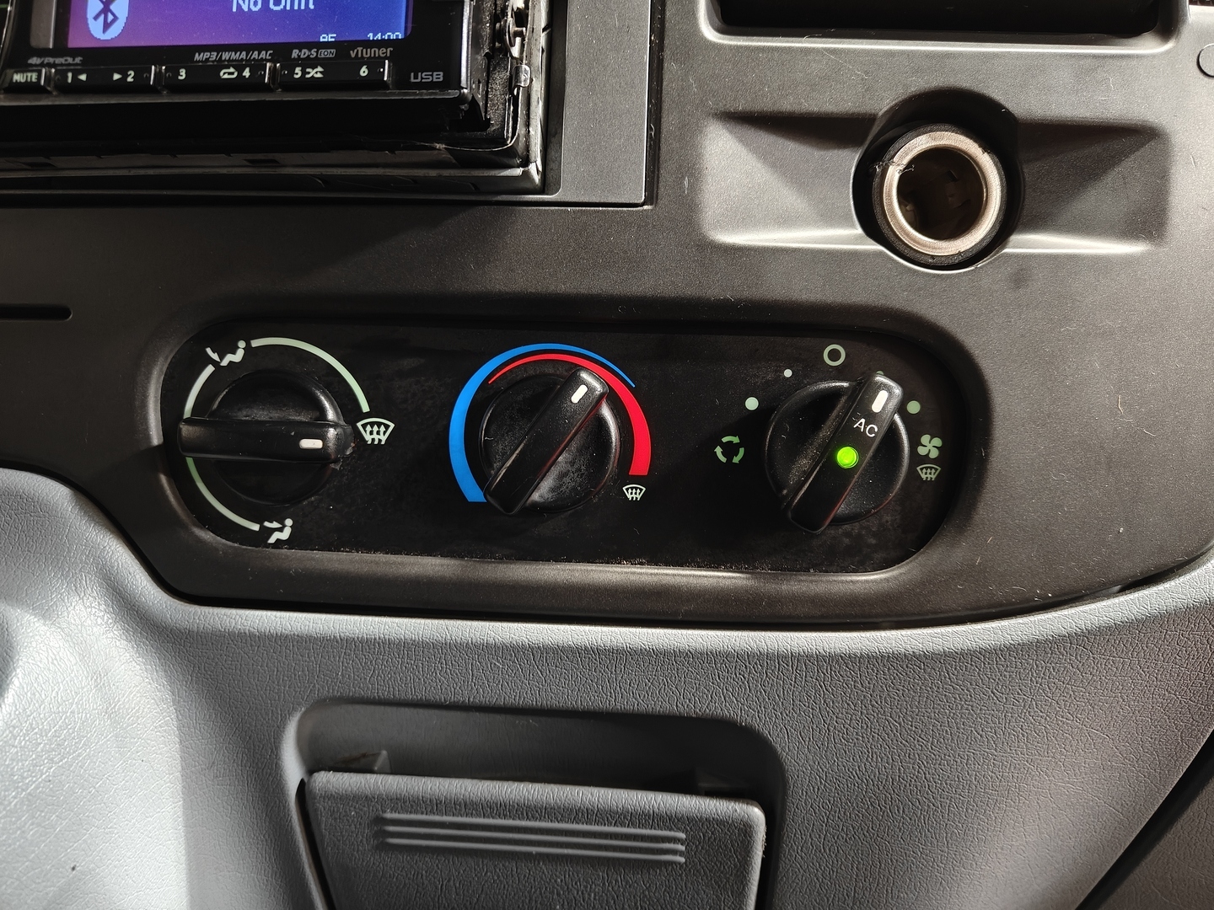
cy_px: 455
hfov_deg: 71.6
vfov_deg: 56.8
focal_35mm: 24
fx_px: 842
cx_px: 607
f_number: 1.8
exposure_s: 1/33
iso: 1600
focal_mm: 5.59
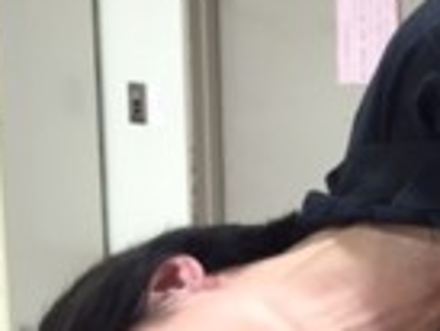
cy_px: 264
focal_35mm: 95
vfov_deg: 15.5
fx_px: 1209
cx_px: 703
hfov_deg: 17.9
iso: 80
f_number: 2.2
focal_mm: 4.15
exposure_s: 1/33
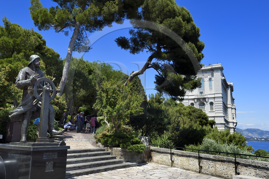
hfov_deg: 63.7
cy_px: 90
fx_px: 217
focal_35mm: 29
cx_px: 134
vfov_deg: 44.9
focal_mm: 29
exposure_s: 1/200
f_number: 13
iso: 200
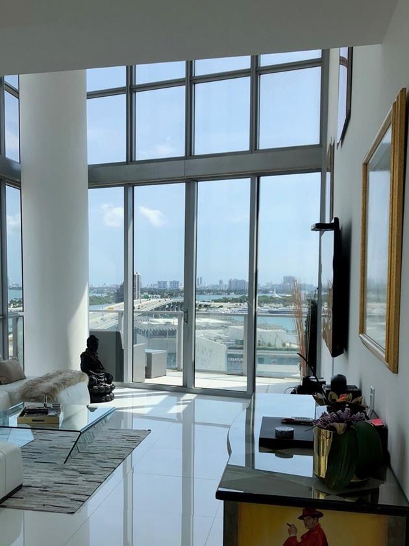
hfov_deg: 35.6
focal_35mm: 40
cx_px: 131
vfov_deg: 46.4
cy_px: 339
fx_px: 630
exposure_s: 1/889
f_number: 1.8
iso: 20
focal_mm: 3.99
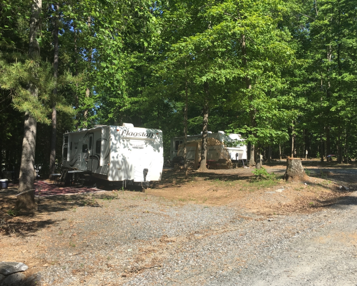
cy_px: 146
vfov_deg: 47.1
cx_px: 178
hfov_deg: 57.2
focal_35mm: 31
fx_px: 328
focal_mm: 4.15
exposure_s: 1/845
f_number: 2.2
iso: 25
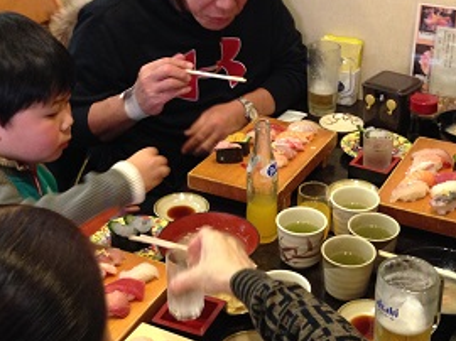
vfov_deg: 24.3
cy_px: 122
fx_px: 790
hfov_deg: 32.1
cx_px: 265
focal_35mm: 60
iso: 320
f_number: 2.4
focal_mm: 4.12
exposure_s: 1/20
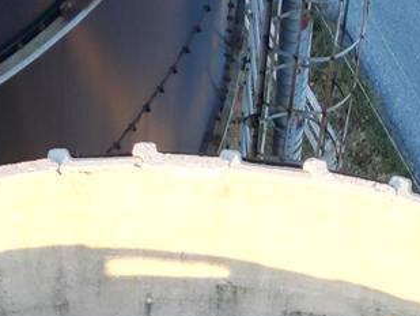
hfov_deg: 12.4
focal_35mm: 159
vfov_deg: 8.1
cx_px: 143
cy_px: 925
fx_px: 1930
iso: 130
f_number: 1.7
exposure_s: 1/250
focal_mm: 6.72
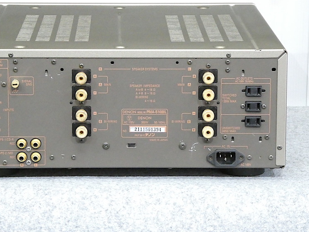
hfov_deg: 12.4
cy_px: 101
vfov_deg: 9.3
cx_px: 120
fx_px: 1420
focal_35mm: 159
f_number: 6.3
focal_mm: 22.3
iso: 1600
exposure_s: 1/15
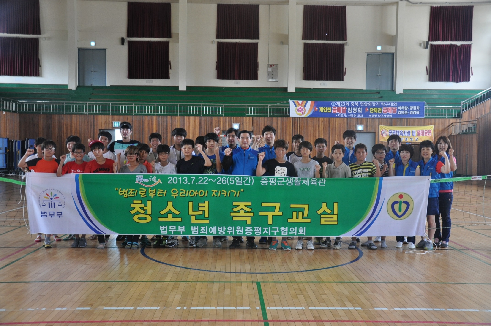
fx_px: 531
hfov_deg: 49.6
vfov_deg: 34.1
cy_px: 163
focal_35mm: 39
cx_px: 246
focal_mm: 26
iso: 800
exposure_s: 1/30
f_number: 4
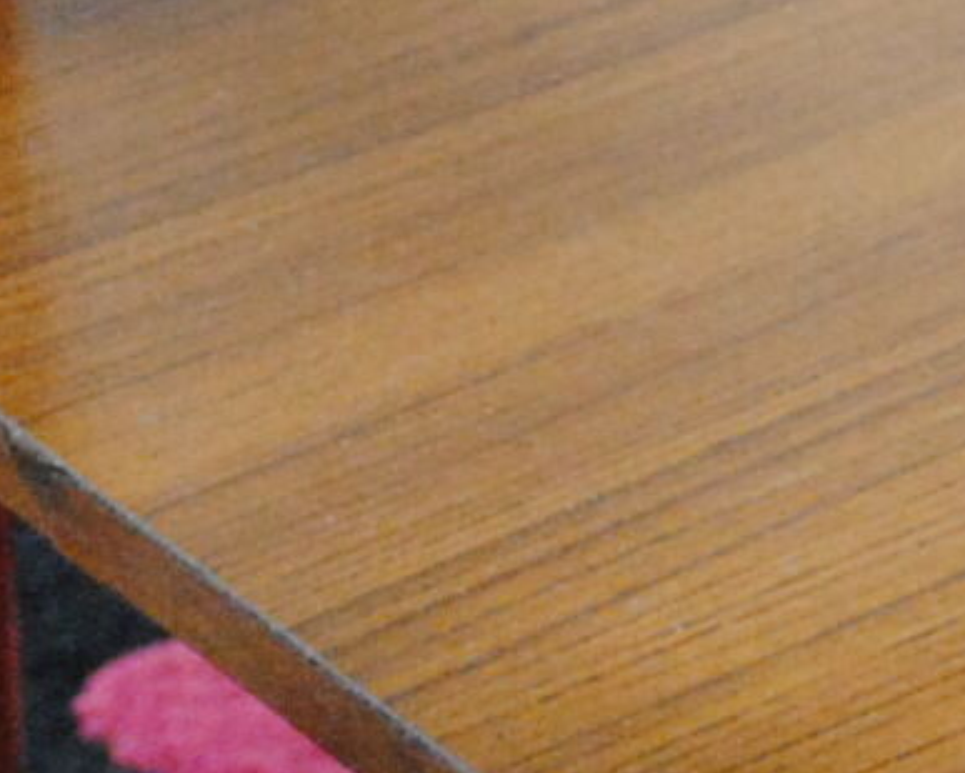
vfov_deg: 6.1
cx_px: 1078
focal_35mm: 254
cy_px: 725
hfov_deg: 7.6
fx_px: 7256
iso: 1400
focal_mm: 24
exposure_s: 1/30
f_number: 4
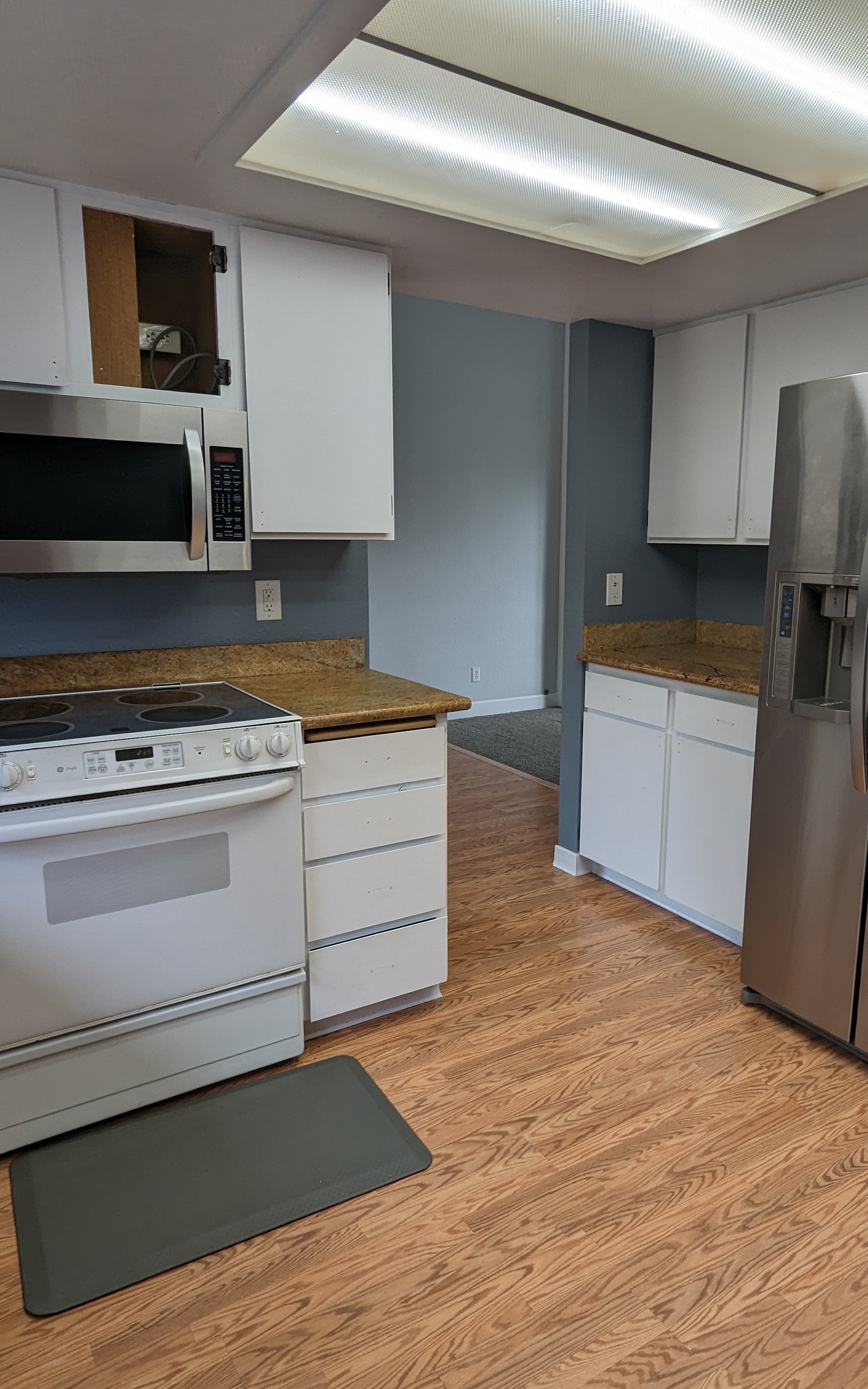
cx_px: 504
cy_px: 700
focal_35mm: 23
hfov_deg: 52.8
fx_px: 871
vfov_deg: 77.2
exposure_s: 1/120
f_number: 2.2
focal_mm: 2.35
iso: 52
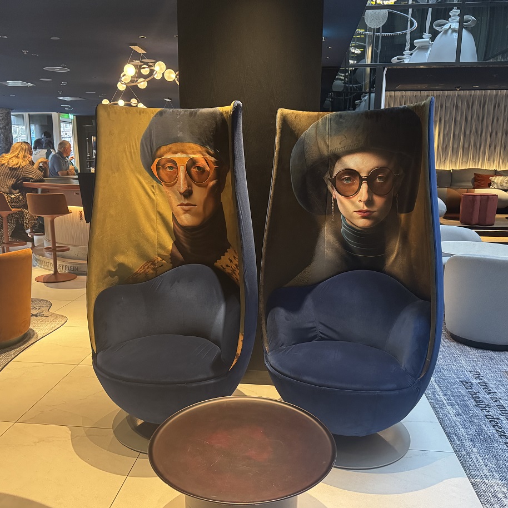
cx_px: 241
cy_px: 260
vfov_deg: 55.6
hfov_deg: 55.6
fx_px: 481
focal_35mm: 29
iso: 800
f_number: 1.78
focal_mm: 6.76
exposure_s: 1/60
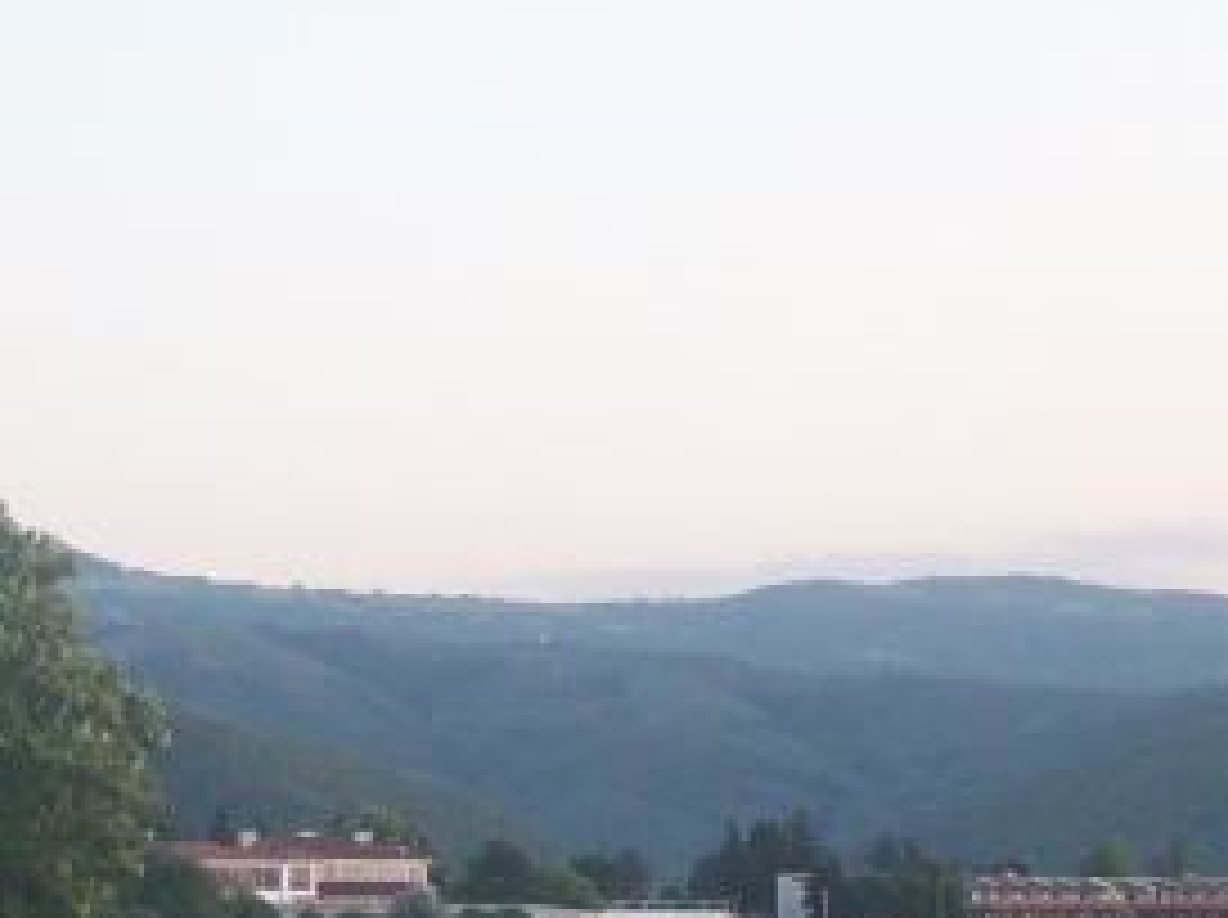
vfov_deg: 10.6
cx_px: 216
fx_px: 4925
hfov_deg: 14.1
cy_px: 554
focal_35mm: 139
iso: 80
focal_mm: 6.2
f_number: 2.8
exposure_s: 1/65.8
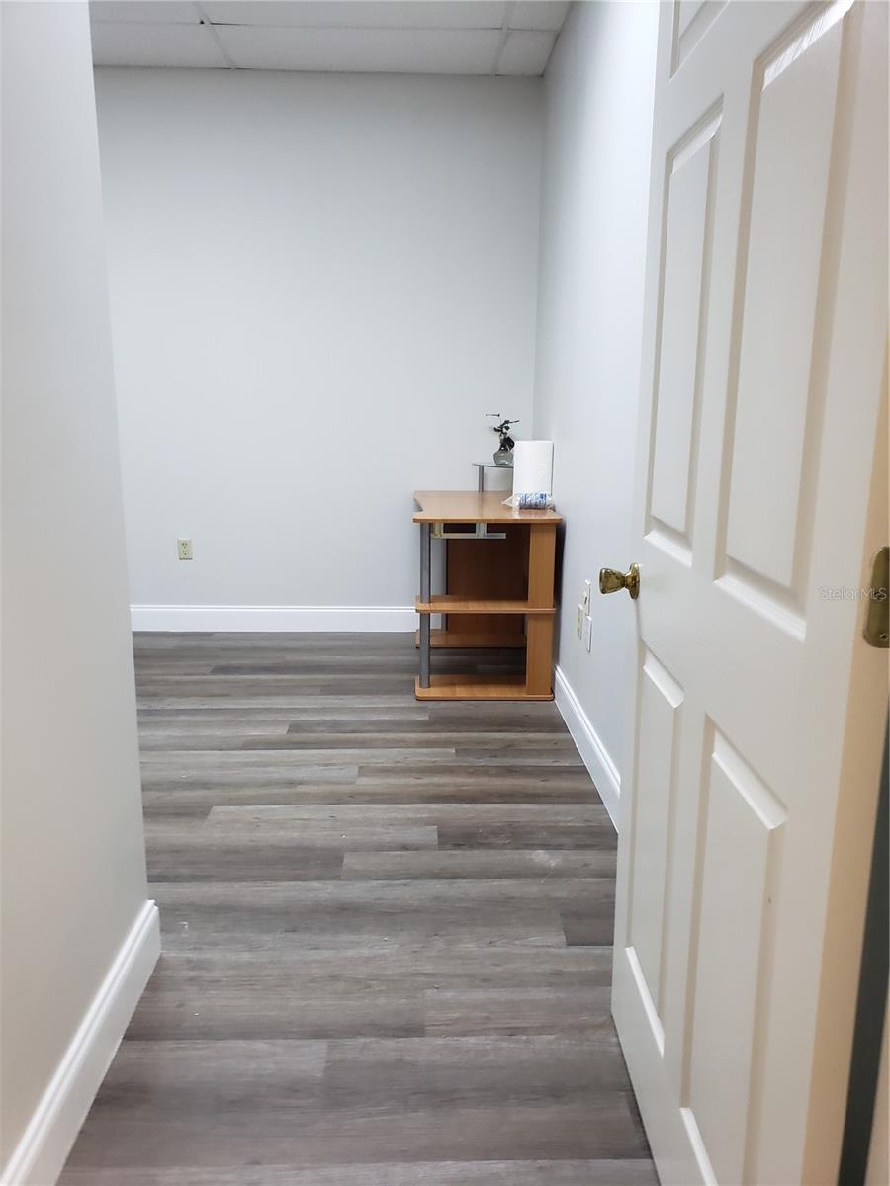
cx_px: 445
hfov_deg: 53.1
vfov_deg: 67.3
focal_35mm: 26
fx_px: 891
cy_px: 593
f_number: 2.4
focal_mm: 4.3
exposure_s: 1/60
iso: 400
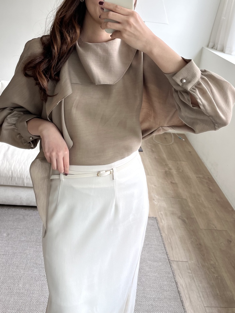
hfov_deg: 53.1
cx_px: 118
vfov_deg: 67.3
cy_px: 156
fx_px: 235
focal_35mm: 26
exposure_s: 1/120
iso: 64
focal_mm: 5.1
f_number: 1.6
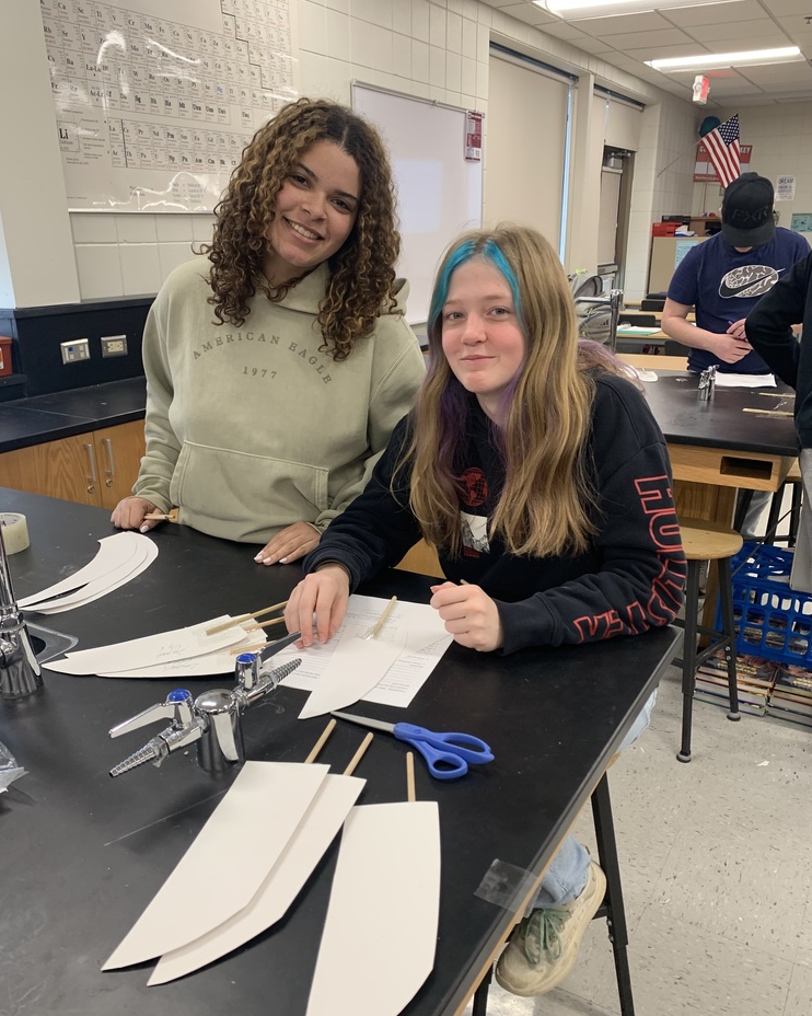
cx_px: 409
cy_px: 551
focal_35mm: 28
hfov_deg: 51.5
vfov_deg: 62.1
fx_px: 841
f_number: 1.8
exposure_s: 1/50
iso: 64
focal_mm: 4.25
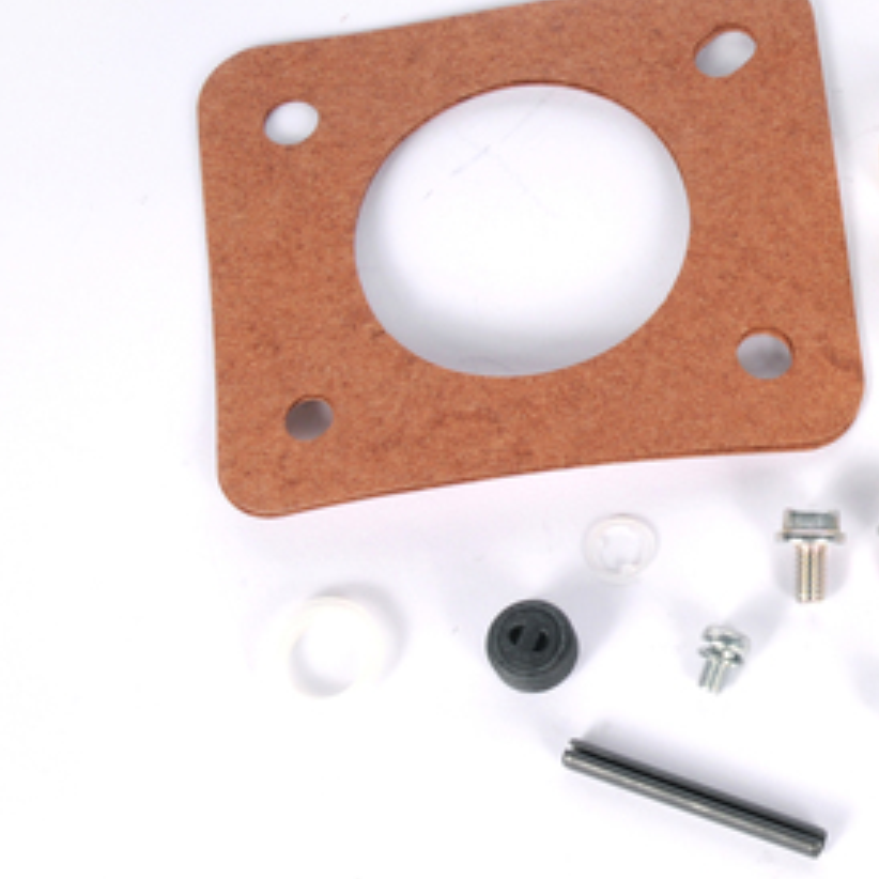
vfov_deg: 18.3
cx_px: 930
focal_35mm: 95
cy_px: 374
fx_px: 2729
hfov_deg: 17.7
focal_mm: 32
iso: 320
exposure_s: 1/200
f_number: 25
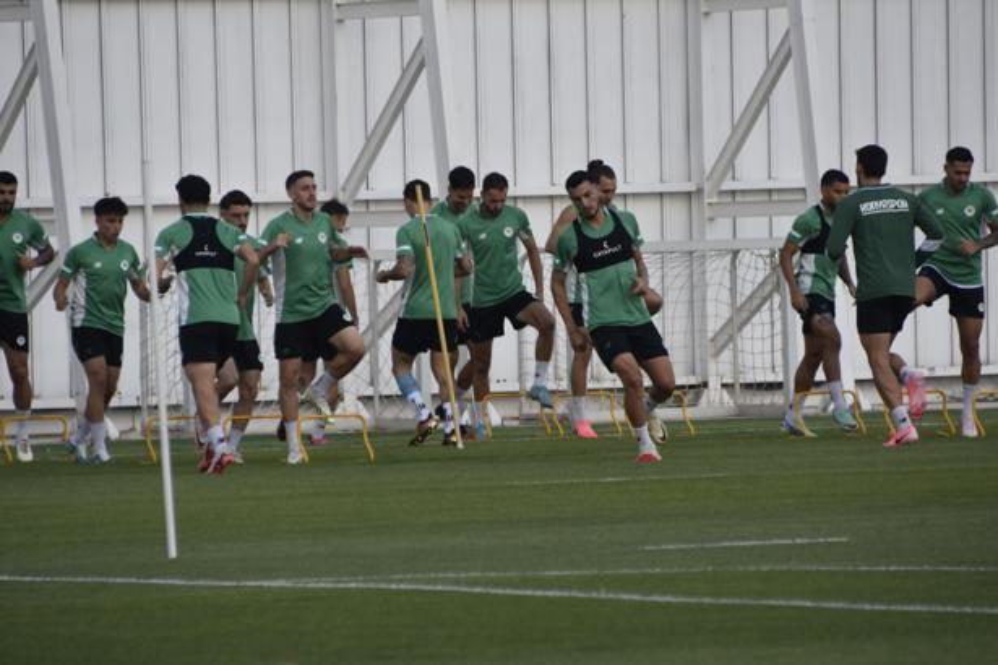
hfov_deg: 4.6
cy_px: 332
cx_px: 499
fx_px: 12474
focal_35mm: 450
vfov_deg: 3.1
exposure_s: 1/250
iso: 160
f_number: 5.6
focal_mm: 300
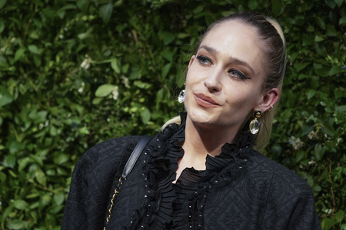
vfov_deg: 10.9
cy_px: 115
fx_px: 1211
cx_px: 173
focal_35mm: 126
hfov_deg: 16.3
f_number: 5
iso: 2500
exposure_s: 1/320
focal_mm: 126
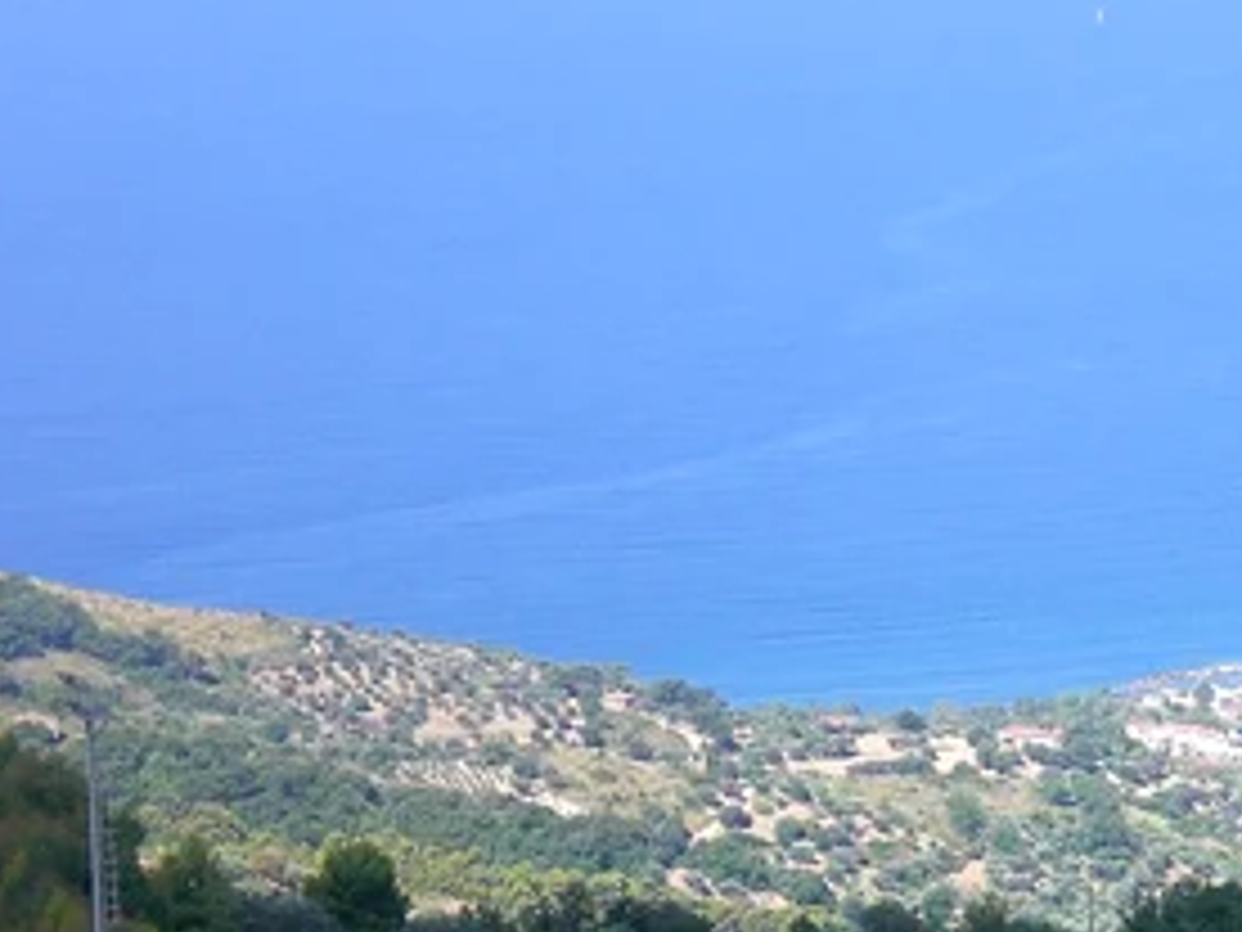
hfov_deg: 7.9
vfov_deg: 6.0
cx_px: 1292
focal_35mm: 248
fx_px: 8898
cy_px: 864
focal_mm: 18.9
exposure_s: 1/250
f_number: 5.9
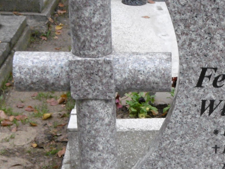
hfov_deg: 16.9
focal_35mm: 114
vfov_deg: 12.9
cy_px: 139
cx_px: 223
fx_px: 741
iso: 320
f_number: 3.8
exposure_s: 1/60
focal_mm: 7.7
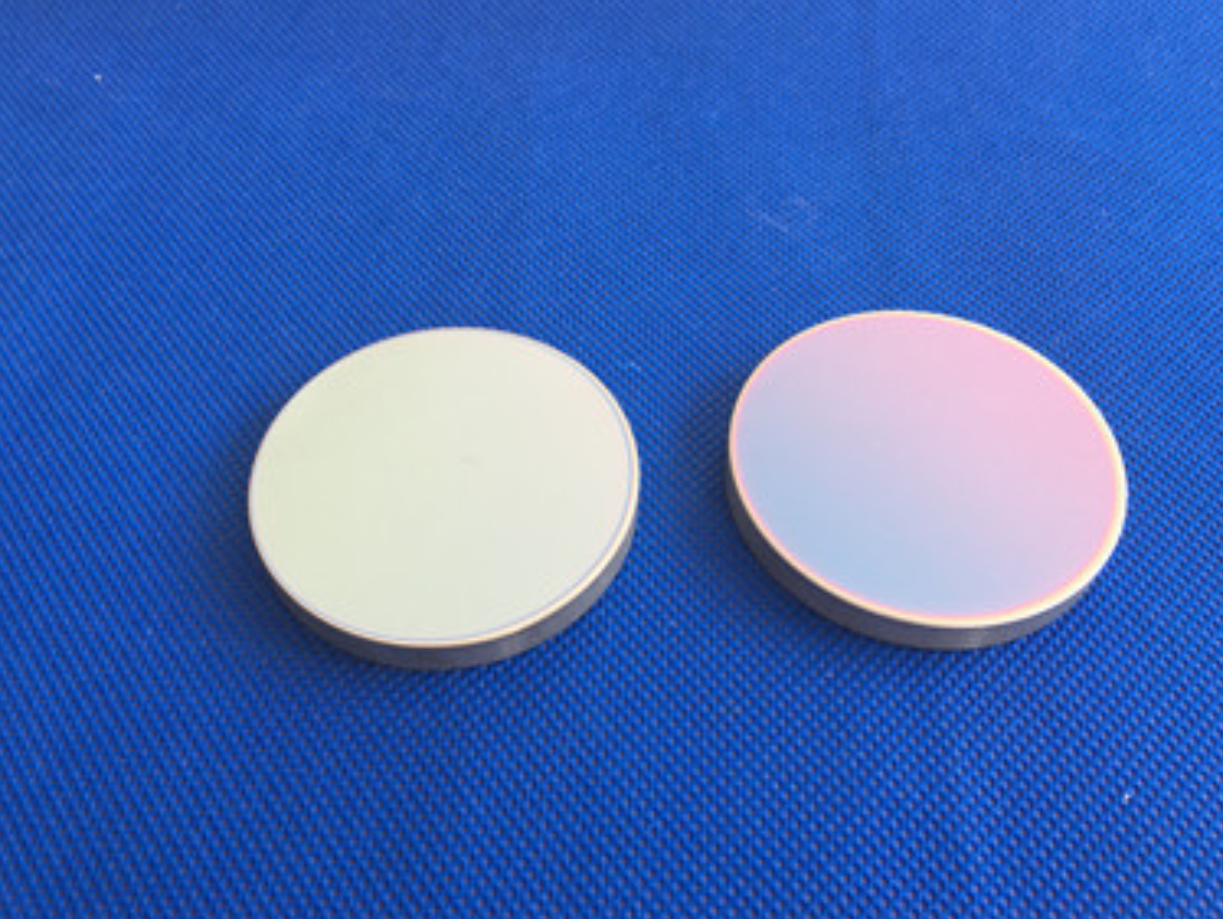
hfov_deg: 58.3
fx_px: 1096
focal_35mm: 31
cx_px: 592
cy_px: 461
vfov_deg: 45.5
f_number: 2.2
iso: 25
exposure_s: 1/50
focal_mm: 4.15
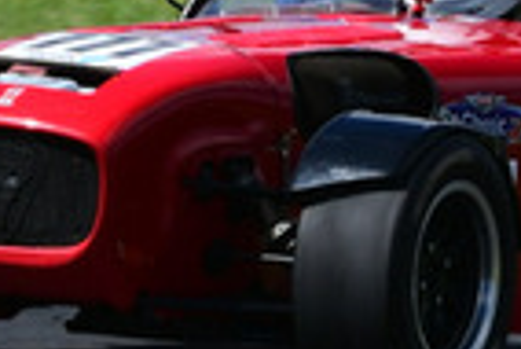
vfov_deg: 0.8
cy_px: 103
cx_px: 653
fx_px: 24468
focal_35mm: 1689
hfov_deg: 1.2
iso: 320
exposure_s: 1/640
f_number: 11
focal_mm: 200
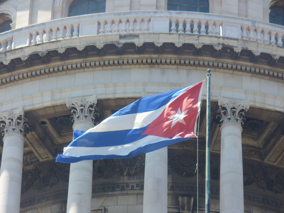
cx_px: 142
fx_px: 1829
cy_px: 106
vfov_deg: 6.7
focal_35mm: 223
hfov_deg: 8.9
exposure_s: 1/125
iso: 80
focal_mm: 36.6
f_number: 4.5
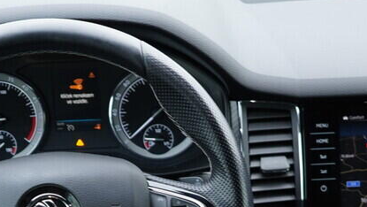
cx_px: 228
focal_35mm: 93
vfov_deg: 12.7
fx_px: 906
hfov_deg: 22.9
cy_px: 263
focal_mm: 24
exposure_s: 1/40
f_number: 2.8
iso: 320
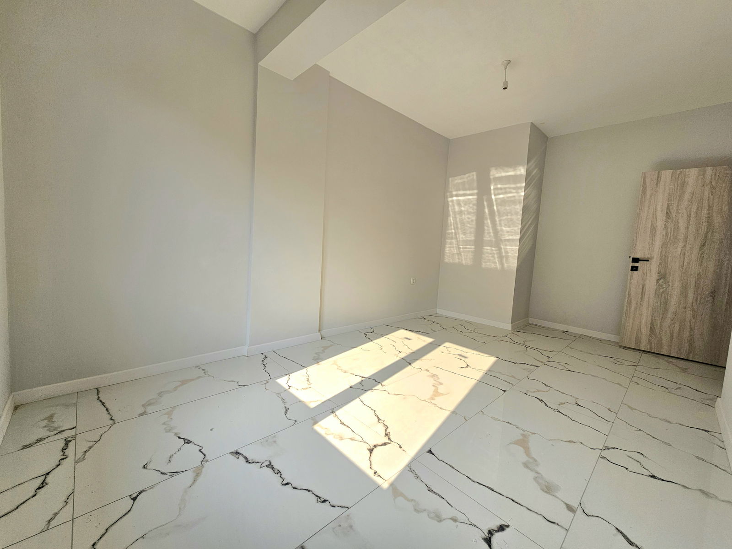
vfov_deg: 89.9
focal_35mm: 13
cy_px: 274
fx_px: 275
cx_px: 366
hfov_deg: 106.2
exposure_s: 1/417
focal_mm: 2.2
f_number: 2.2
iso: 50
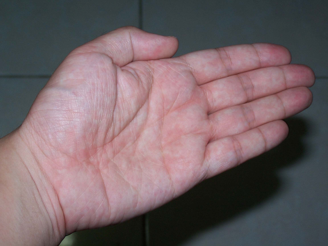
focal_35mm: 69
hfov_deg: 28.2
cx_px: 164
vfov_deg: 21.3
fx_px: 654
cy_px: 123
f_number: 3.2
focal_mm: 11.5
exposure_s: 1/60
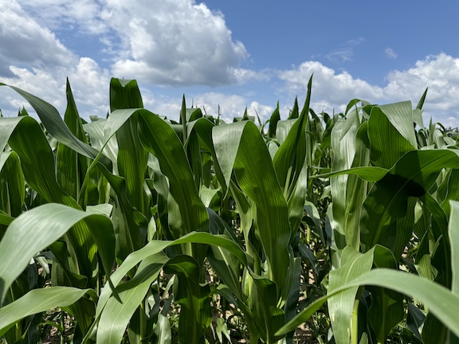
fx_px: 318
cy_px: 172
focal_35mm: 24
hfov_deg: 71.6
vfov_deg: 56.8
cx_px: 230
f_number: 1.78
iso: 80
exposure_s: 1/4608
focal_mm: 6.76
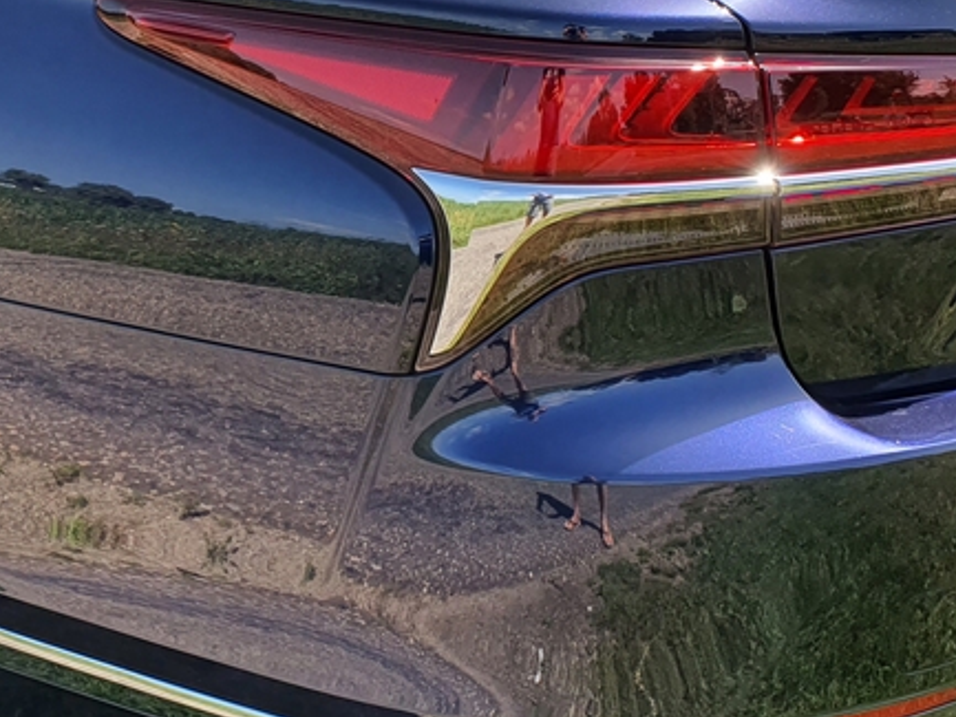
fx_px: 1989
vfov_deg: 20.4
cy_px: 225
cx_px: 274
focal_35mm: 72
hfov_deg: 26.8
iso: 50
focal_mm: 4.3
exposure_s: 1/558
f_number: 2.4
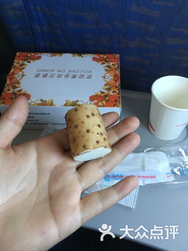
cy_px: 126
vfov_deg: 61.7
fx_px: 210
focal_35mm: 29
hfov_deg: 48.2
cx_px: 94
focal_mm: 4.15
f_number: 2.2
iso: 80
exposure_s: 1/17
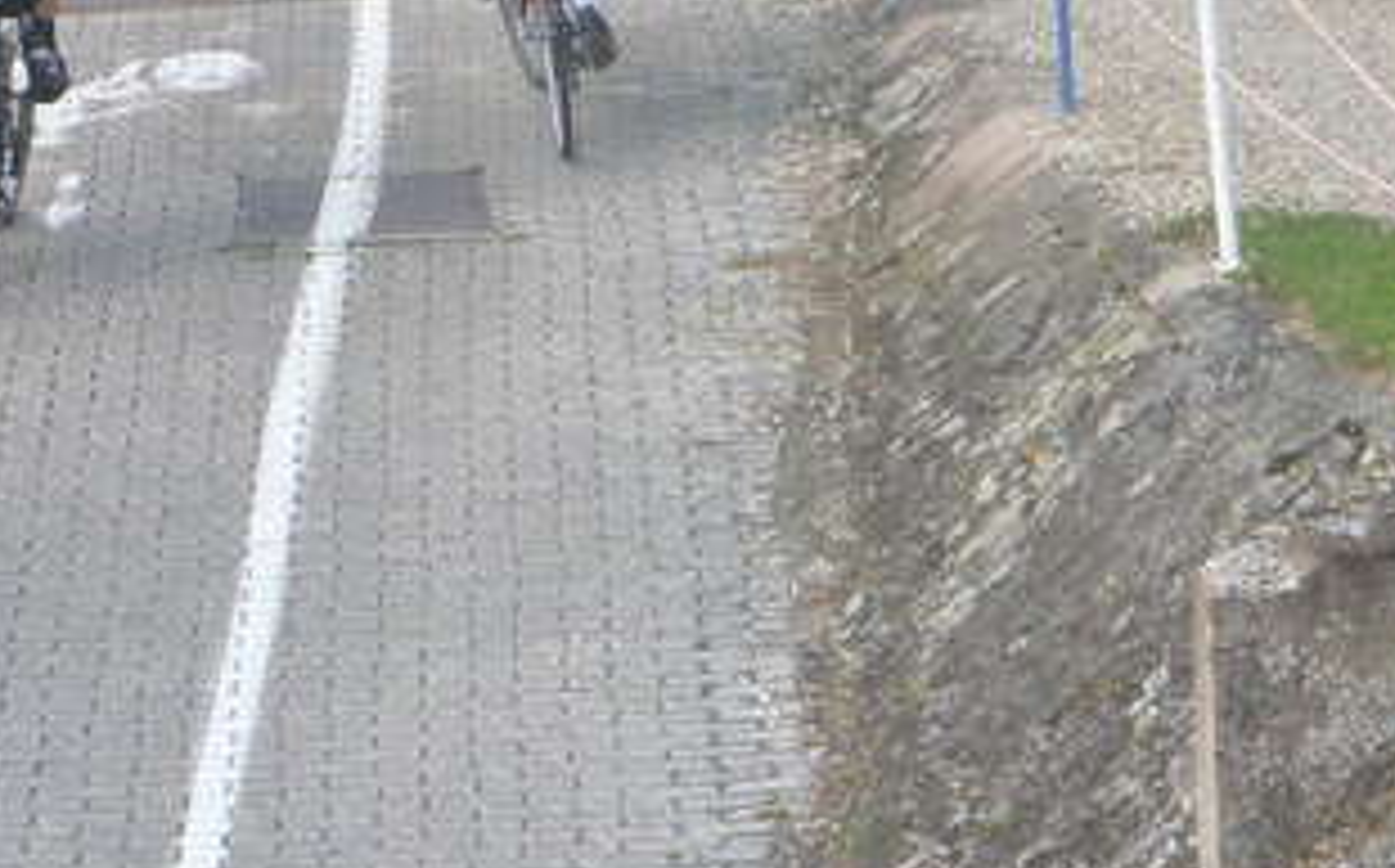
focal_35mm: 265
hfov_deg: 7.9
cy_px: -72
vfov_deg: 4.9
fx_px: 10064
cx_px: 576
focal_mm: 14.7
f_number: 4.3
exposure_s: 1/125
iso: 160
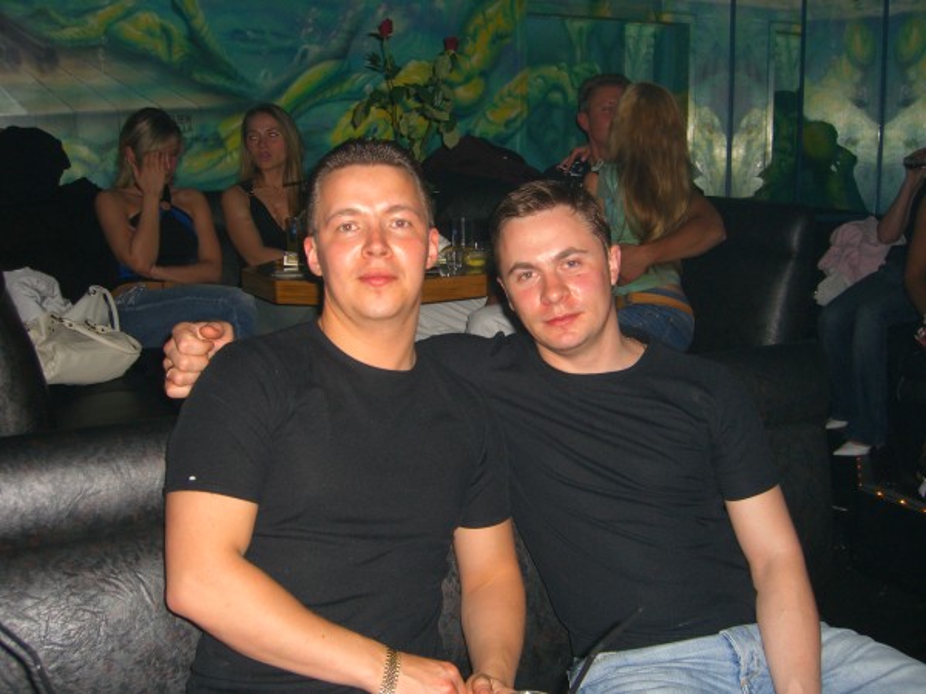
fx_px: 1017
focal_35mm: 38
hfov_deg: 49.0
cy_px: 347
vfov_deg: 37.7
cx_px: 463
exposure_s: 1/60
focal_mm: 7.9
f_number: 2.8
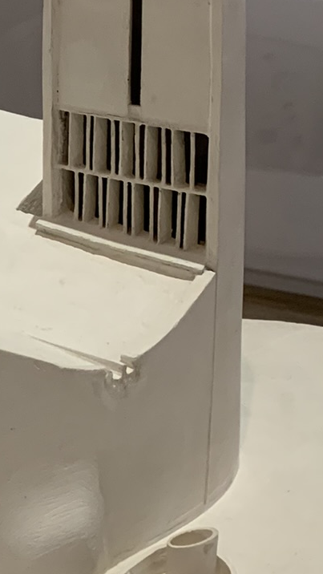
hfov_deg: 13.8
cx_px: -204
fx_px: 1233
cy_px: 79
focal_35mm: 81
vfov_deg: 25.5
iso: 125
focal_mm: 4.25
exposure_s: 1/56
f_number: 1.8
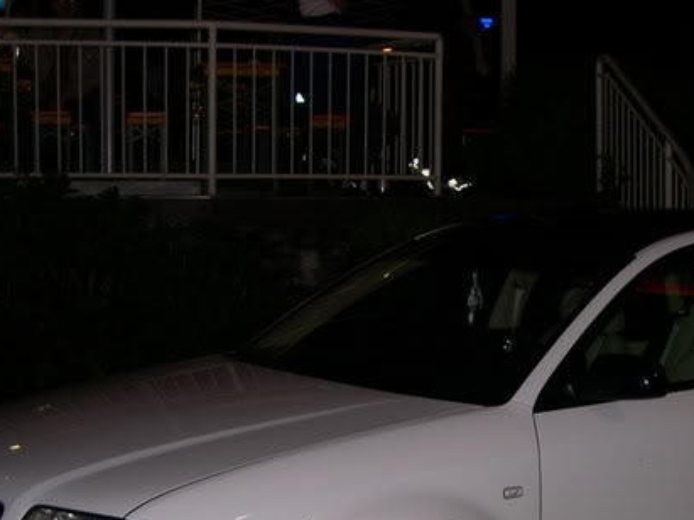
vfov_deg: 19.6
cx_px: 490
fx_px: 1483
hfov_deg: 26.1
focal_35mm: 74
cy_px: 451
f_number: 2.8
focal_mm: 8
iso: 103
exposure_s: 1/60
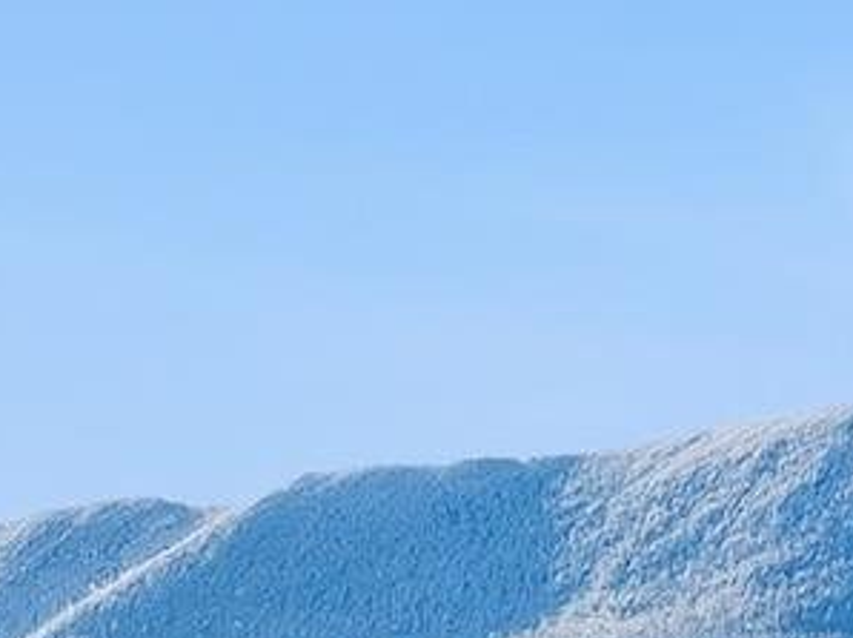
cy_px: 1313
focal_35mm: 470
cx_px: 1151
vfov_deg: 3.1
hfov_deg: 4.2
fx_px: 11572
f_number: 2.8
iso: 130
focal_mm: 19.4
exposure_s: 1/2000
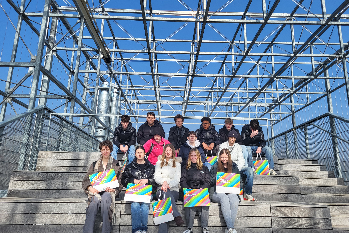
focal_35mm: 28
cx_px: 174
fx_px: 271
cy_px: 112
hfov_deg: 65.5
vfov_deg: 46.4
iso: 40
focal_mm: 5.4
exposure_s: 1/2252
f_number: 1.8
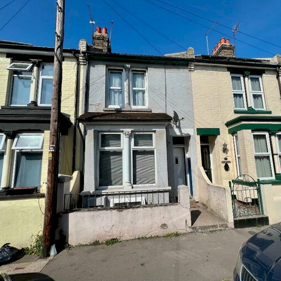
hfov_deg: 87.2
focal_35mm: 16
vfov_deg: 87.4
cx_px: 154
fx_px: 147
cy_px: 140
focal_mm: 1.57
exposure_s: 1/3922
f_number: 1.8
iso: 32
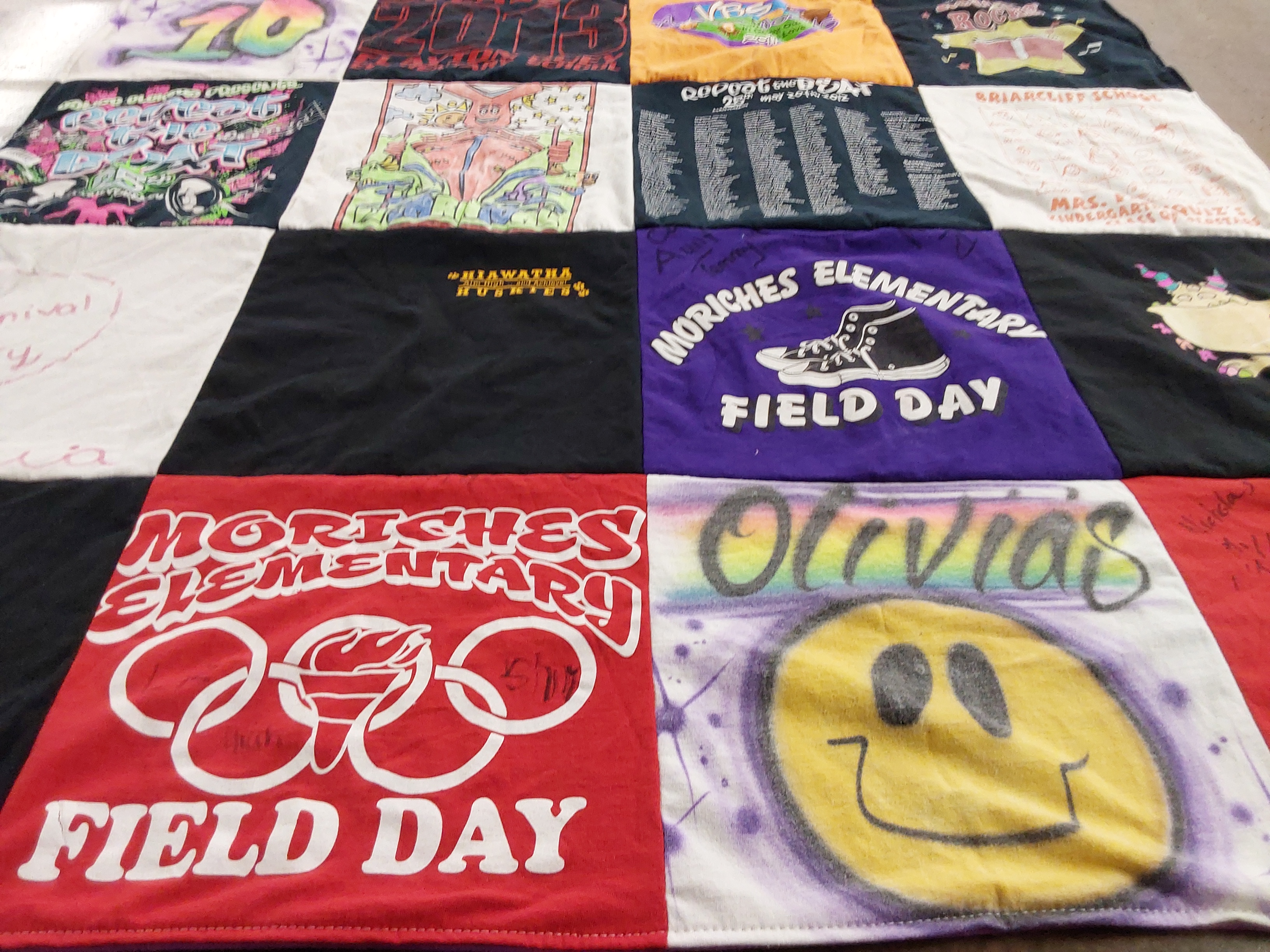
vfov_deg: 49.7
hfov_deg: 63.4
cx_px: 635
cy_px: 476
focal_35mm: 28
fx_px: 1027
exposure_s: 1/60
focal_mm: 2.91
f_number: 1.9
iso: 160
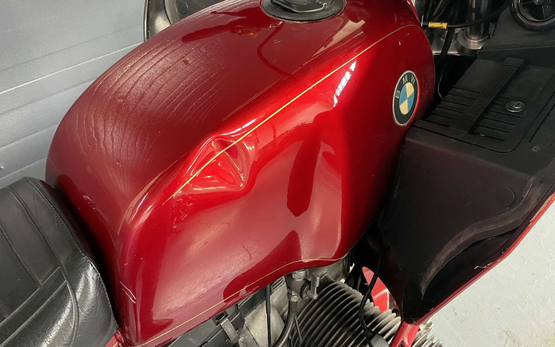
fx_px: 423
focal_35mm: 28
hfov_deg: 66.5
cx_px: 280
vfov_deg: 44.5
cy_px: 161
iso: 640
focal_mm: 4.2
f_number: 1.6
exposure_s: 1/35
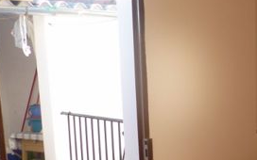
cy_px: 131
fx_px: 462
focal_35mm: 66
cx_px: 245
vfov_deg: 19.5
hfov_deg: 29.4
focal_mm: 4.3
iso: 100
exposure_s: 1/125
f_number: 2.5
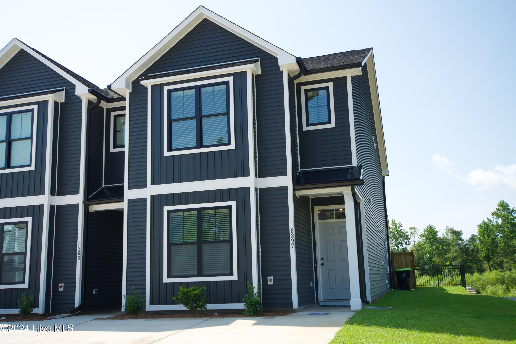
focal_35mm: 36
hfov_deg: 53.1
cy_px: 172
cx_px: 258
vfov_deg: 36.9
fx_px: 516
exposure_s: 1/400
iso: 200
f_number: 7.1
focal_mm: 24
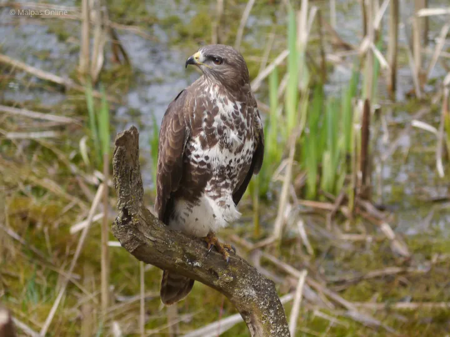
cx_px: 225
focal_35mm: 400
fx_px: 5200
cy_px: 168
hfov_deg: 5.0
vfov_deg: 3.7
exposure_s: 1/400
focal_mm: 200
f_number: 5.6
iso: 320
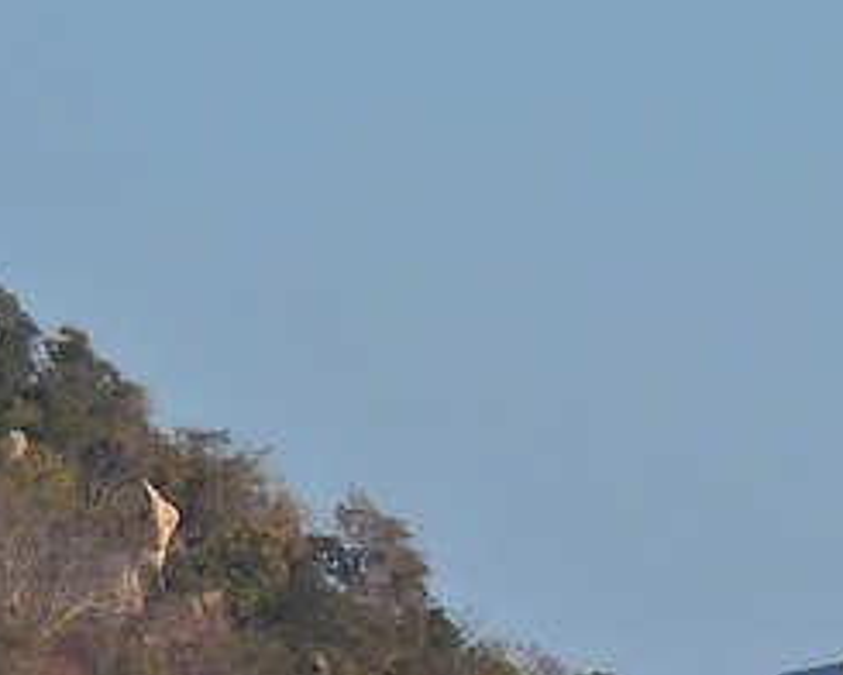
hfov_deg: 1.6
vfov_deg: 1.3
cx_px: 1304
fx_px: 30488
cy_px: 1529
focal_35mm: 1222
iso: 100
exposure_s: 1/1000
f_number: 4.5
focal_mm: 42.8
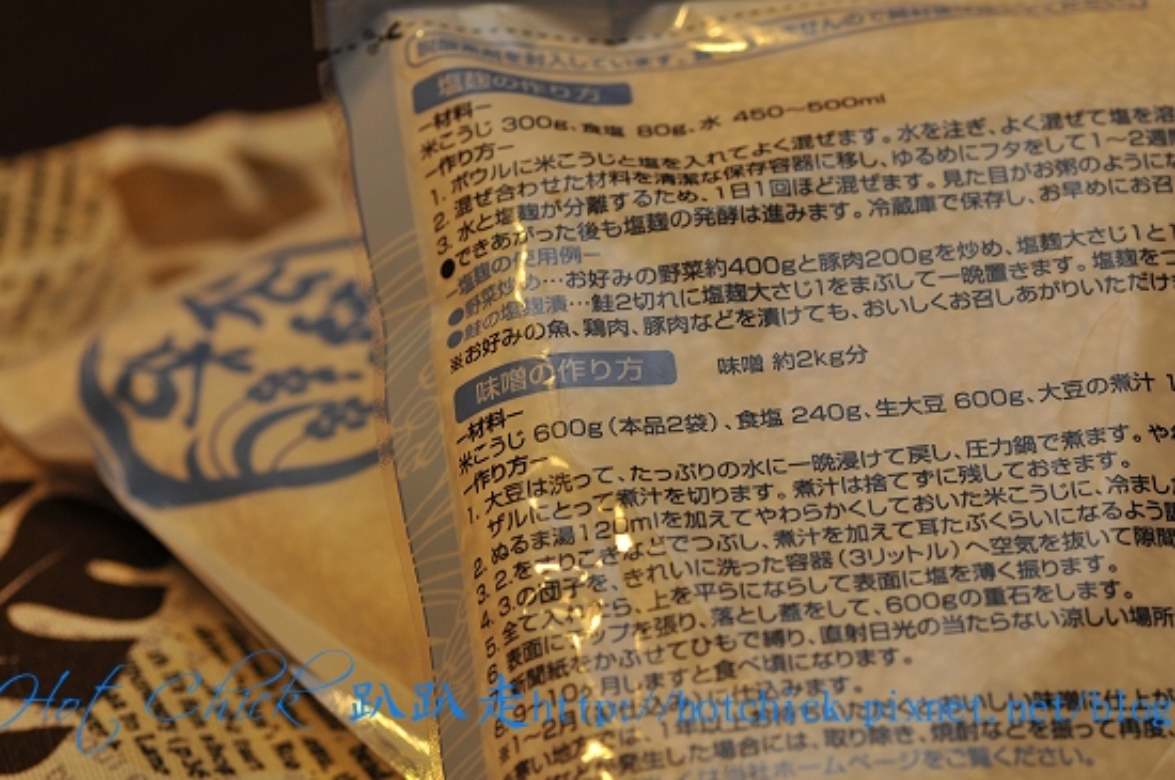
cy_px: 390
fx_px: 4400
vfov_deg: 10.1
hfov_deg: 15.2
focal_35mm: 135
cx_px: 588
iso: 400
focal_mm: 90
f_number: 6.3
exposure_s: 1/60
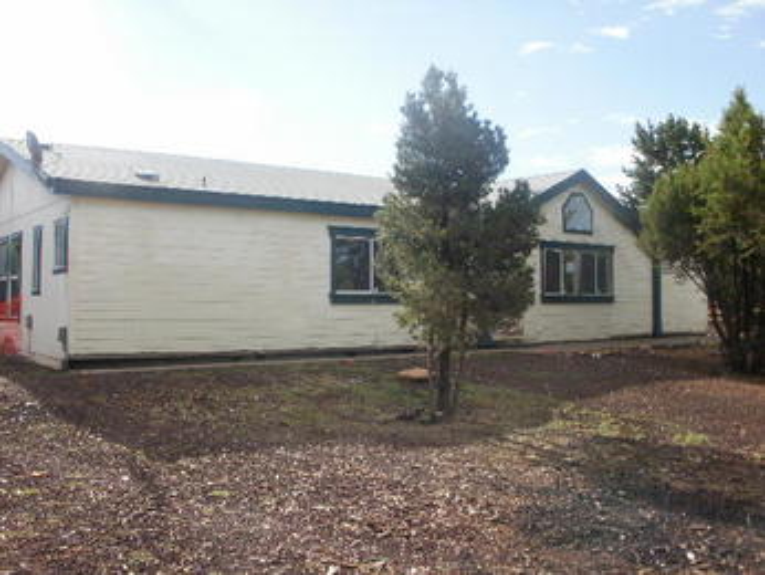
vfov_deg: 39.7
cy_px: 288
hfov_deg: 51.3
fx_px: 796
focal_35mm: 36
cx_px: 382
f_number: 5.6
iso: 100
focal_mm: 6.3
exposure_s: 1/250
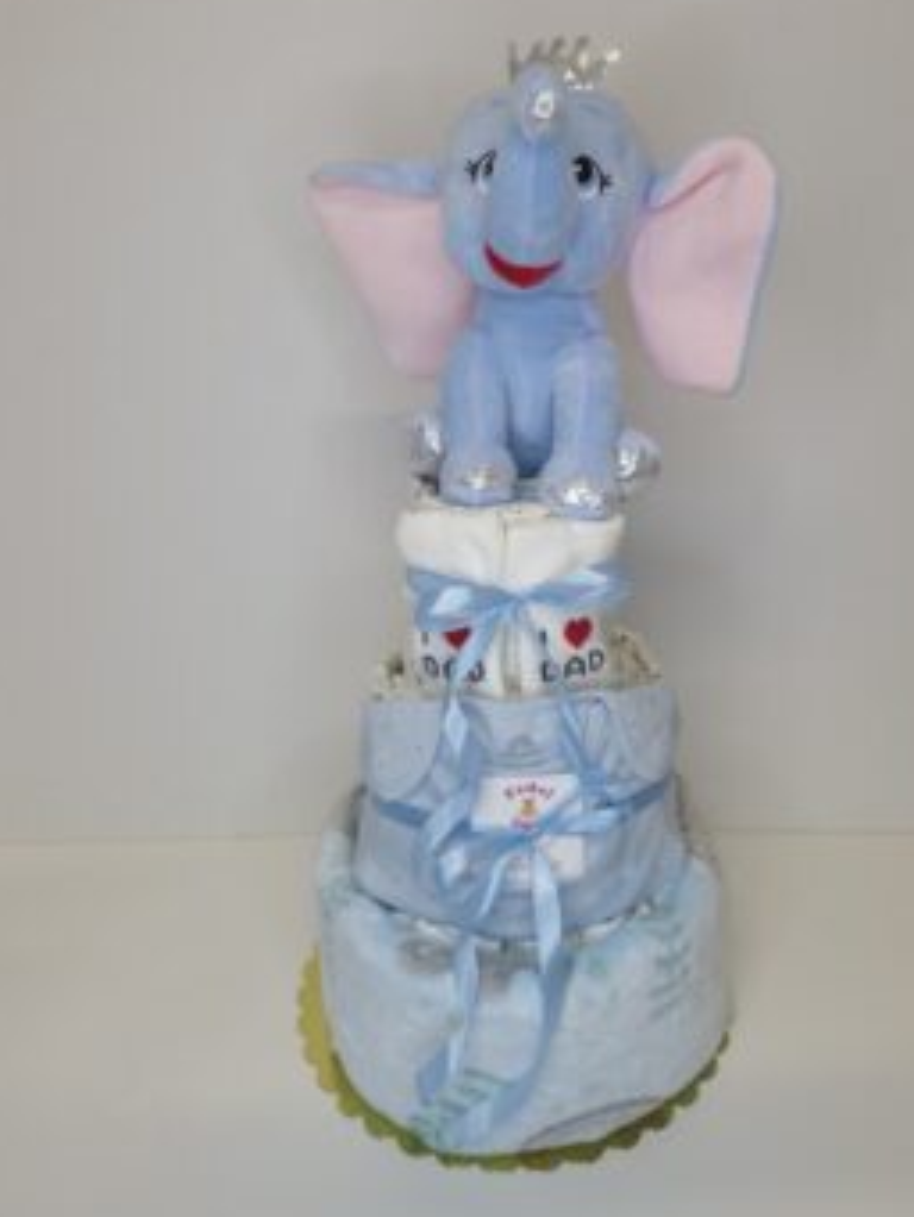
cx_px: 514
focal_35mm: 27
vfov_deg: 65.3
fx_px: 950
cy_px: 603
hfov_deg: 51.3
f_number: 1.8
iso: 80
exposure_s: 1/100
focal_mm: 5.54
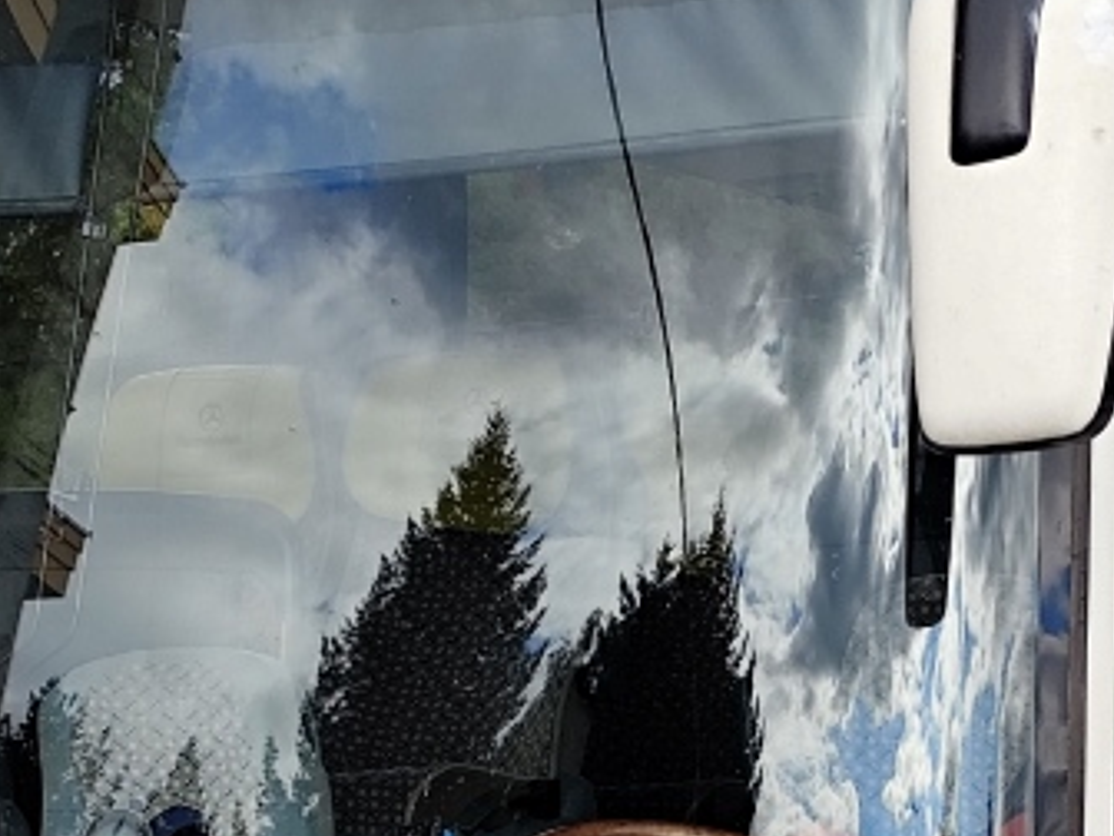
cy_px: 856
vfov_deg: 8.3
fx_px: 5728
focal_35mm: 178
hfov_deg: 11.1
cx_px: 739
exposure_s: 1/449
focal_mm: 6.19
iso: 50
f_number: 1.65
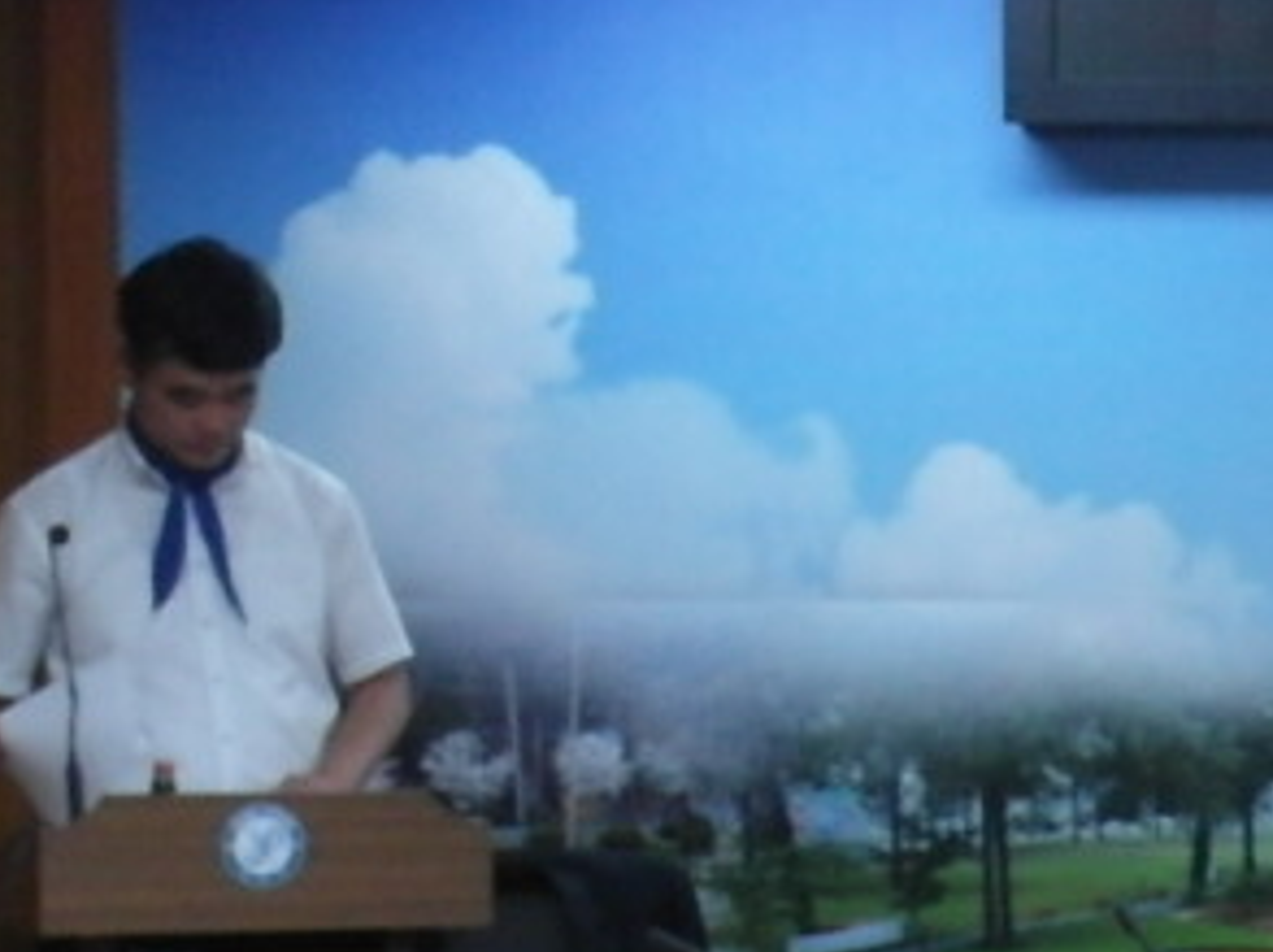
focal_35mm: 210
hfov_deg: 9.1
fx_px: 7713
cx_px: 2120
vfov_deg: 7.1
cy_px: 648
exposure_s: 1/45
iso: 120
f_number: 2.7
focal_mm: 6.5
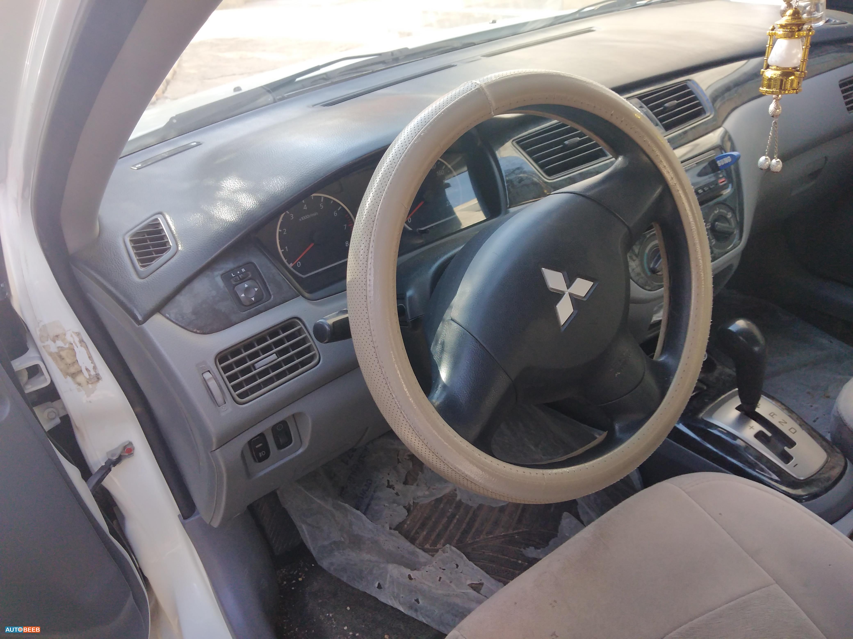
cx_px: 426
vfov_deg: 53.1
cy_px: 320
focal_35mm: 26
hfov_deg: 67.3
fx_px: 641
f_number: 1.8
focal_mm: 3.6
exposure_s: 1/106
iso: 100
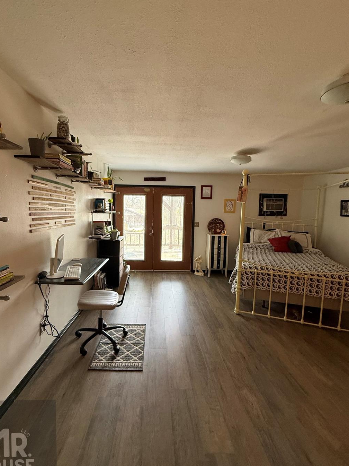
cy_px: 230
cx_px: 162
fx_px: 215
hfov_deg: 78.0
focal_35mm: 16
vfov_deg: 94.5
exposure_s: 1/60
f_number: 2.2
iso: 250
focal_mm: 2.22
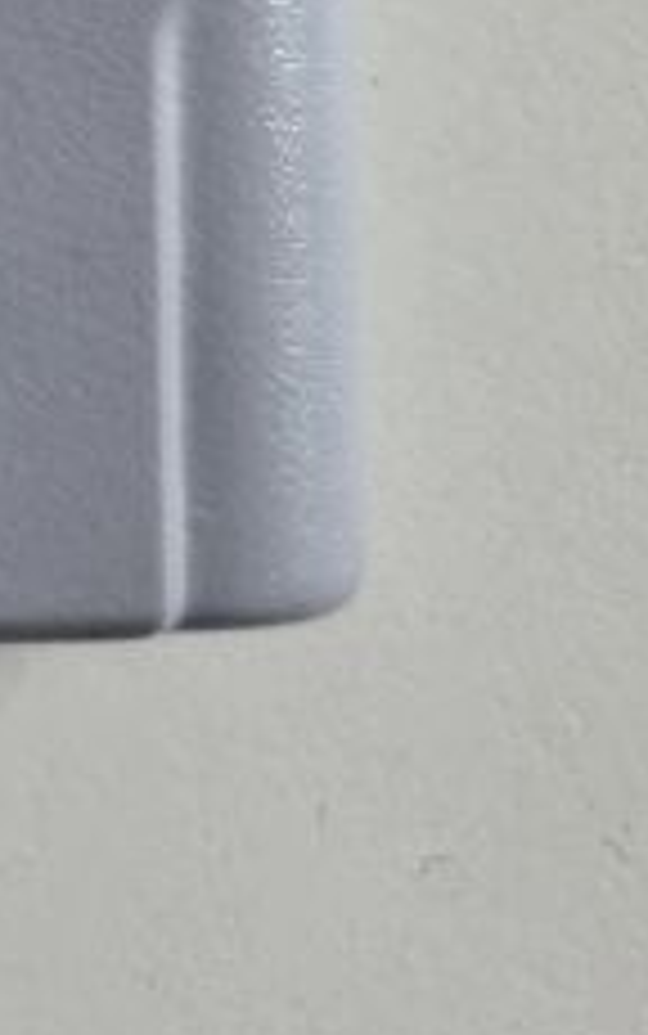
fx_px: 3387
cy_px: -454
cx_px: -1476
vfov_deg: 16.1
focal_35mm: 120
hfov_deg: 8.5
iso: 250
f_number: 1.8
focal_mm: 5.4
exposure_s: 1/50
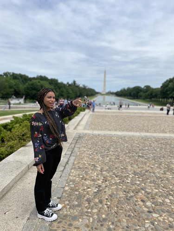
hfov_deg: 53.1
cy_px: 116
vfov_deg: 67.3
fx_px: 174
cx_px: 87
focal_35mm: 26
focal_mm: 4.2
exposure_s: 1/8403
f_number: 1.6
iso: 50
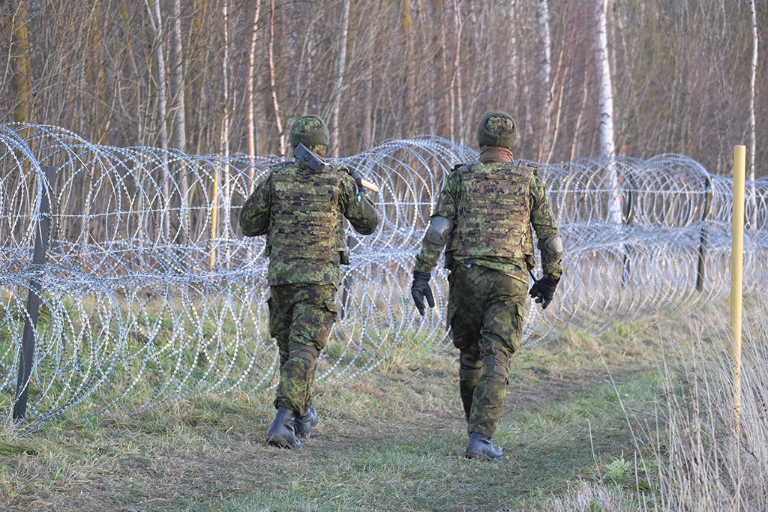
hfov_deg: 12.8
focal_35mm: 161
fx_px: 3435
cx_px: 384
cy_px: 256
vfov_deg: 8.5
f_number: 4.6
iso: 400
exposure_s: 1/60
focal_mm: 107.4
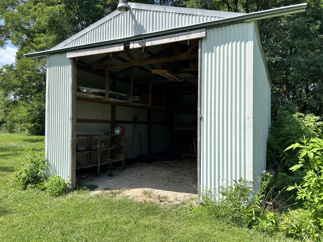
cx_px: 162
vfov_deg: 53.1
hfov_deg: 67.3
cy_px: 121
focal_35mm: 26
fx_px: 243
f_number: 1.5
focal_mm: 5.7
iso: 50
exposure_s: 1/2513
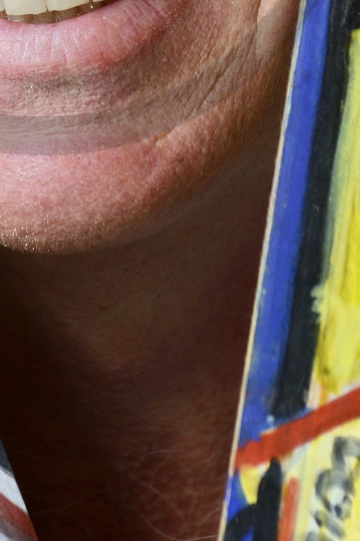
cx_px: 41
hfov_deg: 6.4
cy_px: -169
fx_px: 3229
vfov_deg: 9.4
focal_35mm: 215
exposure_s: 1/100
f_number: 5.6
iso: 800
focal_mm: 70
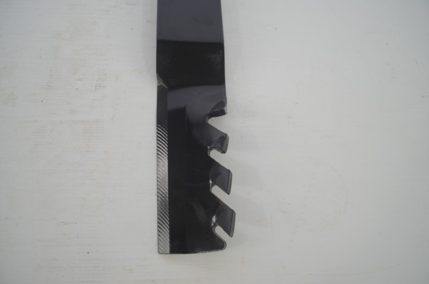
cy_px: 142
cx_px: 214
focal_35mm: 27
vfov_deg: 47.7
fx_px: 321
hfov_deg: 67.5
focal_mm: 18
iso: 400
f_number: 4
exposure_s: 1/60
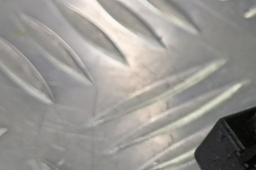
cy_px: 126
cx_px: 354
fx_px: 632
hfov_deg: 20.4
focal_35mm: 89
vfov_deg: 15.3
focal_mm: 4.11
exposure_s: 1/50
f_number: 1.6
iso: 112
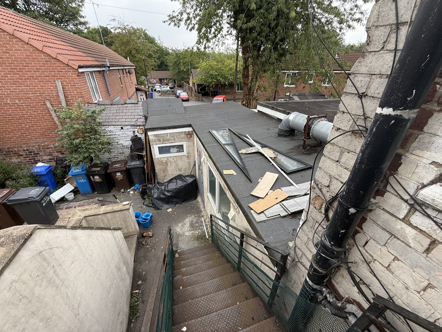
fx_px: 179
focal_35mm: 14
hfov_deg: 102.1
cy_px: 166
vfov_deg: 85.7
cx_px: 221
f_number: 2.2
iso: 50
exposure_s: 1/284
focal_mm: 2.22
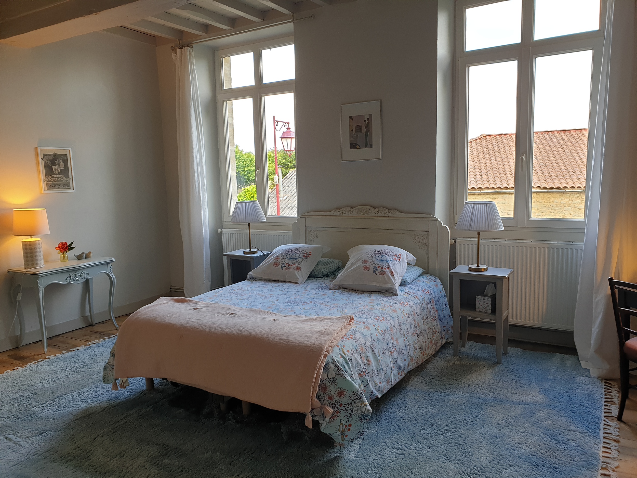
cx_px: 318
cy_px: 239
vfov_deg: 53.1
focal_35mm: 26
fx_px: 478
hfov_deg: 67.3
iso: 50
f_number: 2.4
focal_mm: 4.3
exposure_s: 1/58
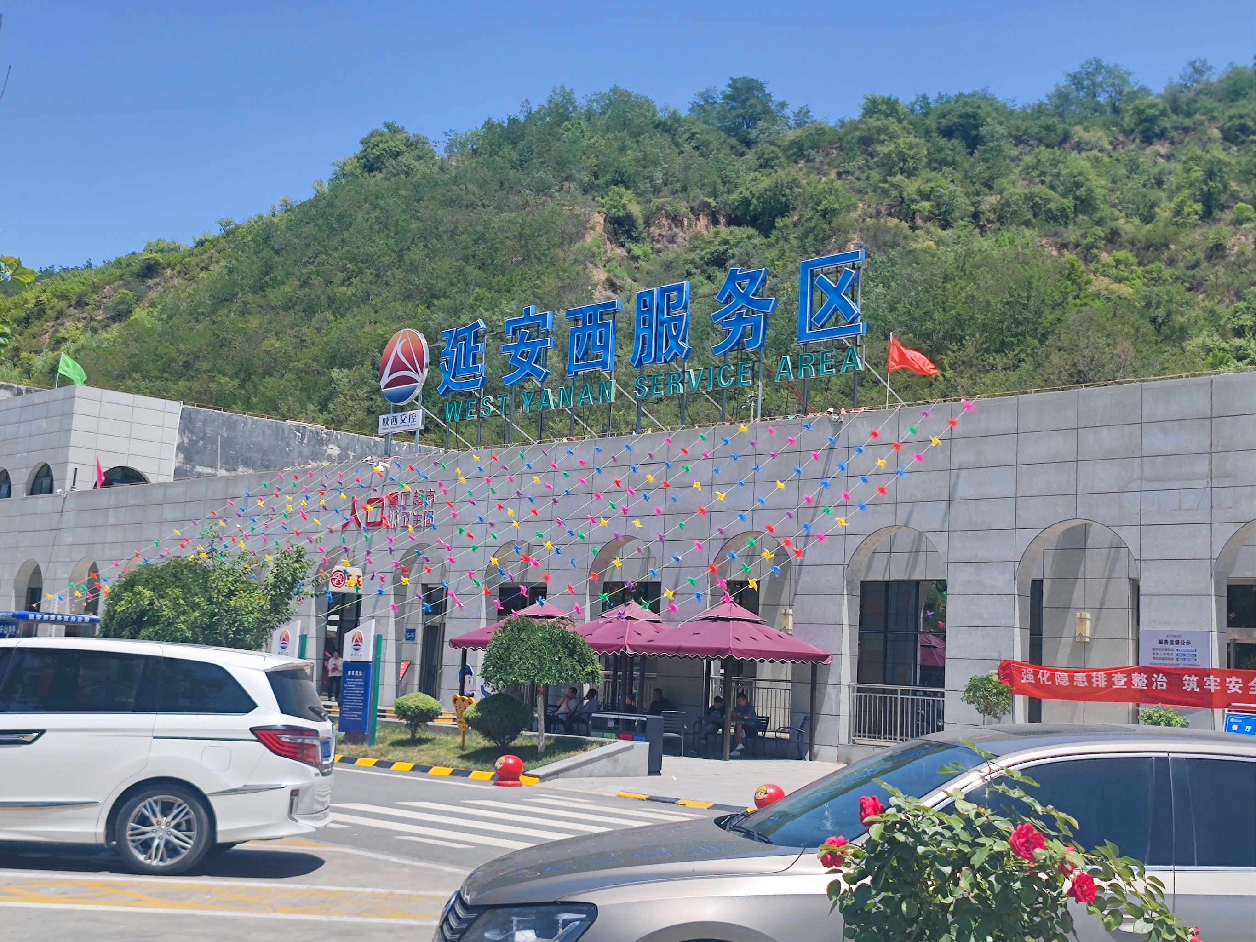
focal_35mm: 38
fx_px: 1379
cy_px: 471
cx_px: 628
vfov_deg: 37.7
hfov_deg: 49.0
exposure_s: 1/3333
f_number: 1.95
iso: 50
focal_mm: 7.59
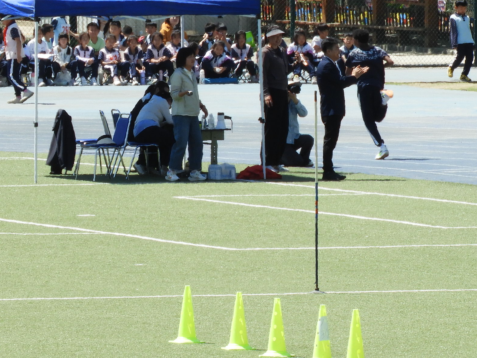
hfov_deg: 2.7
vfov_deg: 2.0
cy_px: 84
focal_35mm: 746
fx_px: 10279
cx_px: 321
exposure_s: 1/400
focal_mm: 64.5
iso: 100
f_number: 5.6
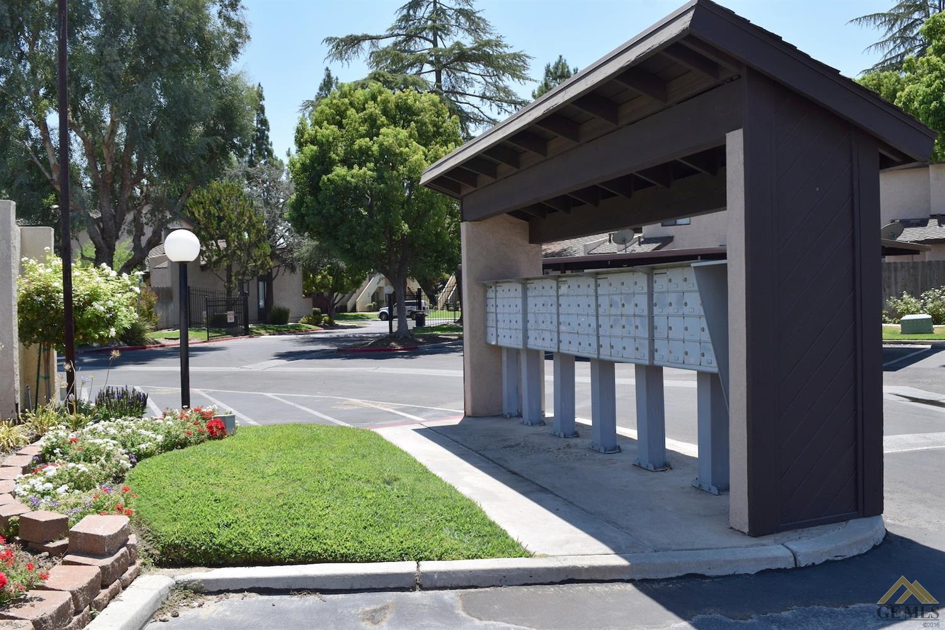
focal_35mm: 30
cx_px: 472
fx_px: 787
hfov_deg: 61.9
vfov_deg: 43.6
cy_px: 315
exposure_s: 1/320
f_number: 9
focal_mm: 20
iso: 200
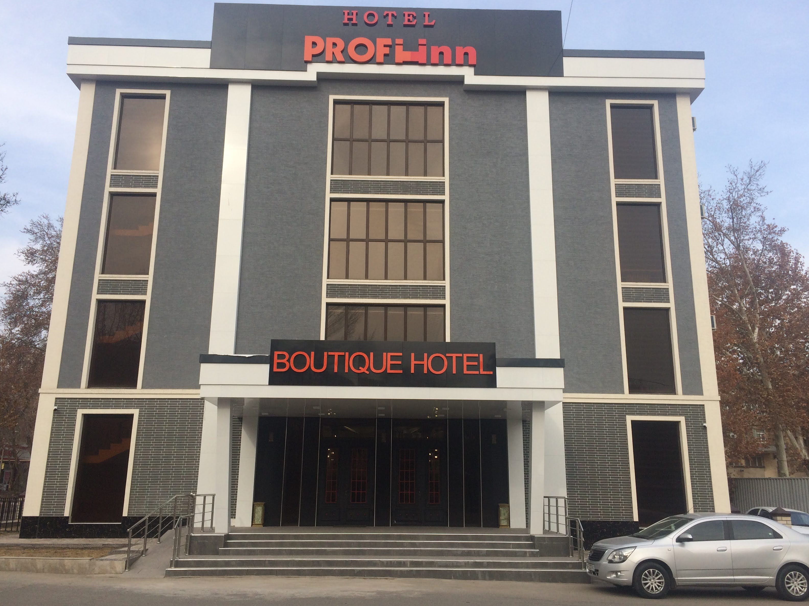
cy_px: 305
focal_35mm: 30
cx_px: 410
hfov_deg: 60.0
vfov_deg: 46.8
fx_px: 701
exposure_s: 1/1172
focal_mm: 4.15
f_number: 2.2
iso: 32
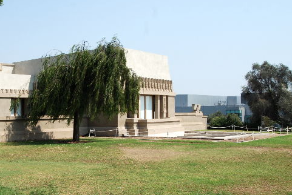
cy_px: 117
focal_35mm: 46
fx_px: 374
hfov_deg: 42.1
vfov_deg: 29.2
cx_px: 97
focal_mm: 20
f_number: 9
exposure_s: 1/320
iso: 200
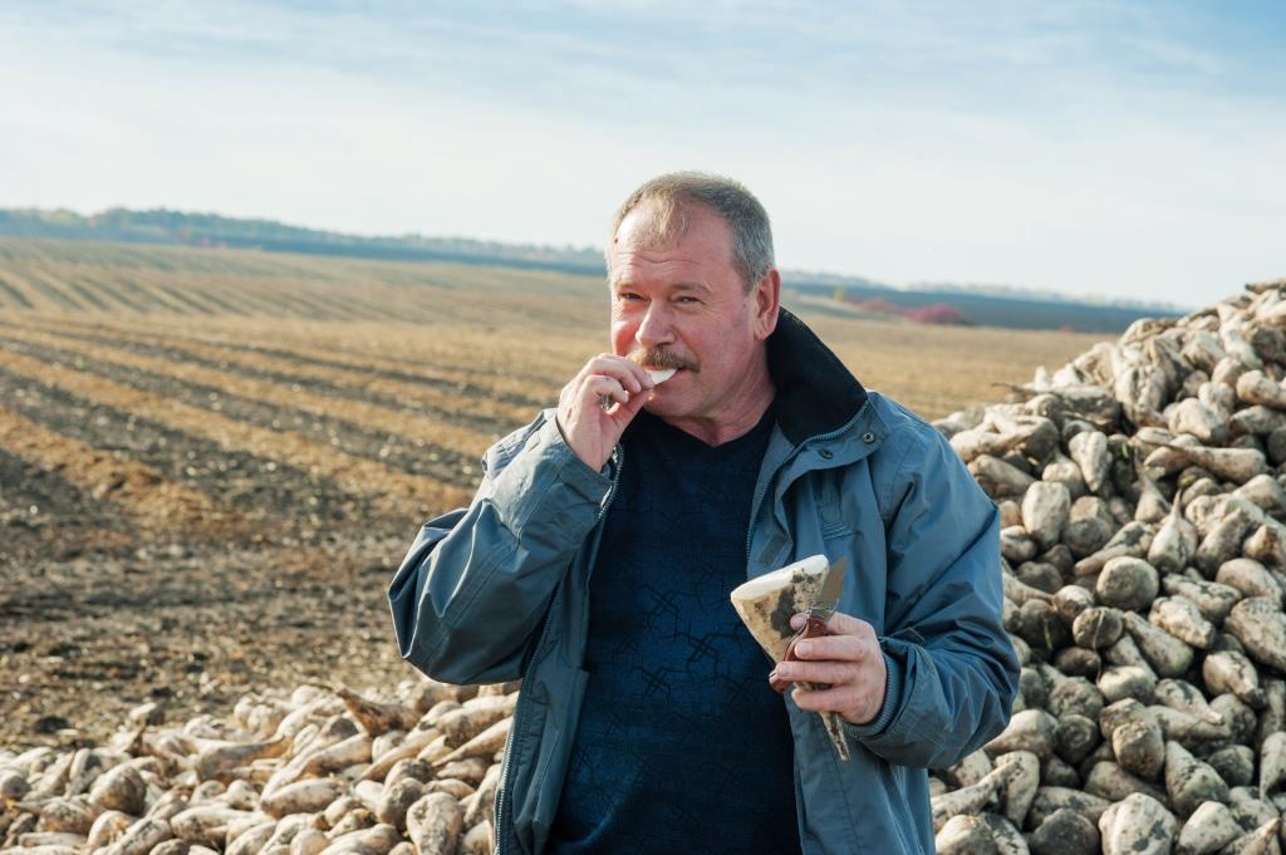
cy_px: 428
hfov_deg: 23.9
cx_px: 643
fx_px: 3034
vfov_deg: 16.0
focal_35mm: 85
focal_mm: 85
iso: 320
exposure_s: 1/400
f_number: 8
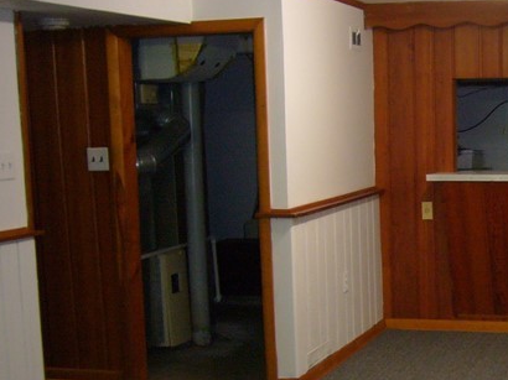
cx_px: 466
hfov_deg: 26.8
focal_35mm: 70
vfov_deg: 20.8
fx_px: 1027
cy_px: 302
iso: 100
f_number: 2.8
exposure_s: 1/8
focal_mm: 4.6
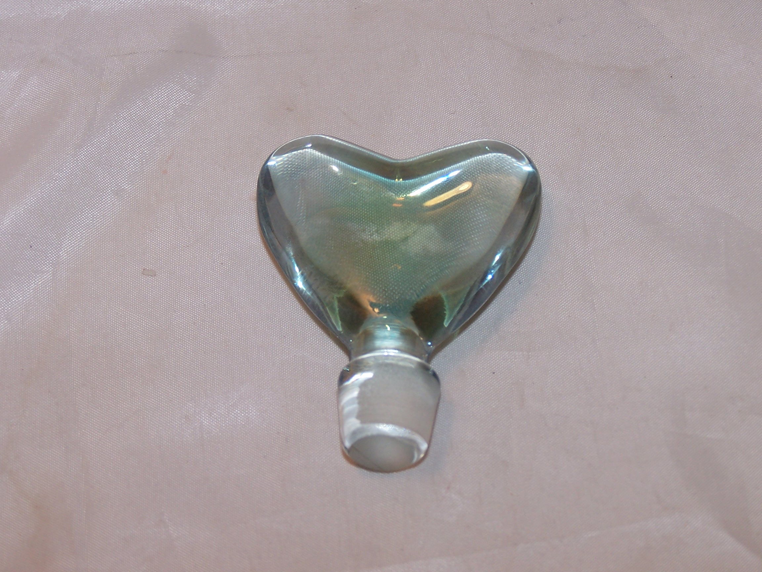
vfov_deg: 15.7
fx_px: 2069
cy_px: 286
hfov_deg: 20.9
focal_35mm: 94
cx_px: 381
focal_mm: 15.6
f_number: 3.2
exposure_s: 1/90
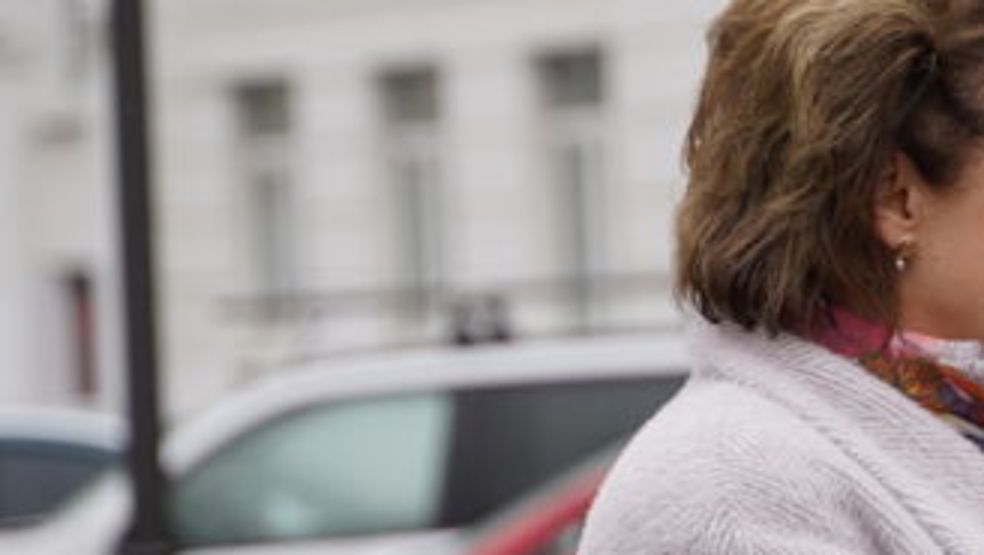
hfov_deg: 8.7
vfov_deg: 5.0
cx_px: 1026
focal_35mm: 245
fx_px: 6397
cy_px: 520
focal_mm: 75
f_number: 2.8
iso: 400
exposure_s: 1/800
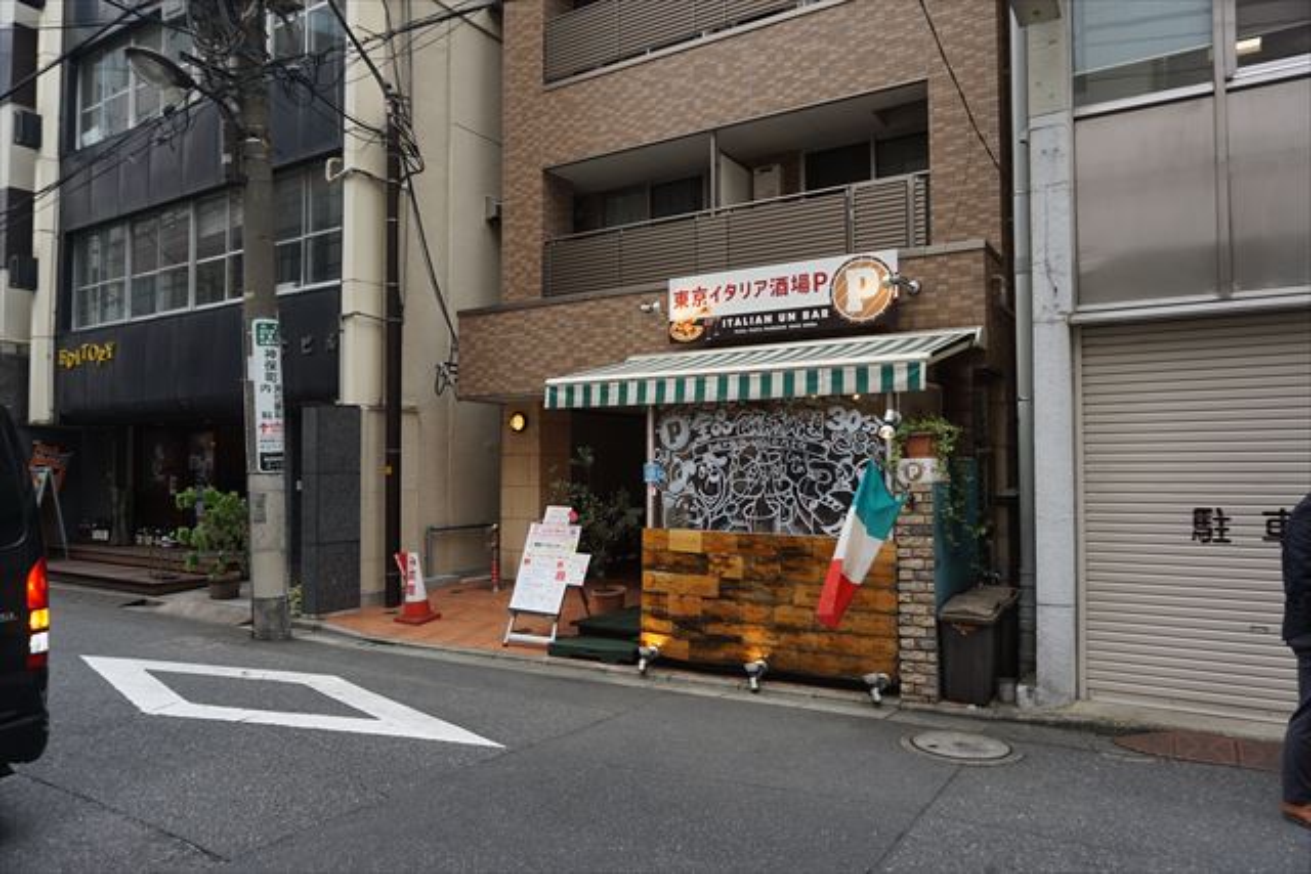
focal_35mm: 24
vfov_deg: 53.2
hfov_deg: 73.7
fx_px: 874
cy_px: 437
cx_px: 656
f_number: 4.5
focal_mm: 16
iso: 100
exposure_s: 1/160
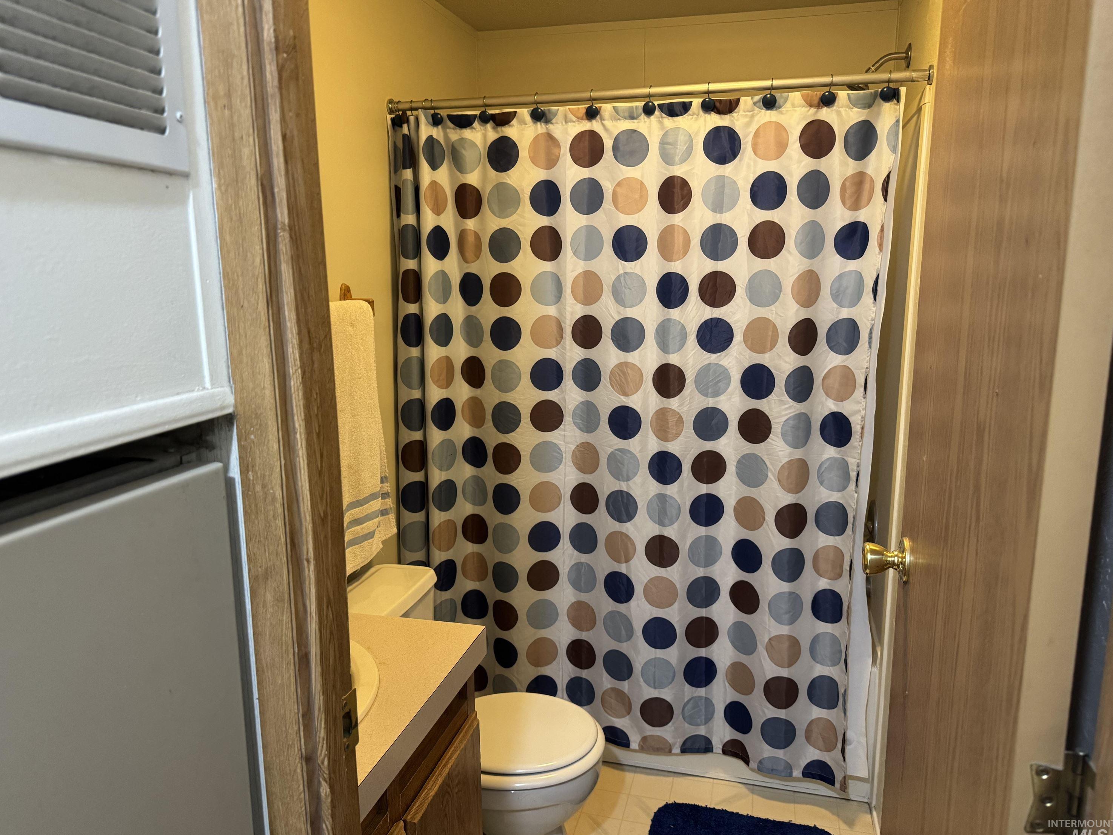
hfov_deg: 69.4
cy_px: 428
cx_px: 556
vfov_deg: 54.9
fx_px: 804
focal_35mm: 25
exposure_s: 1/60
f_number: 1.78
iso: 500
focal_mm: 6.76
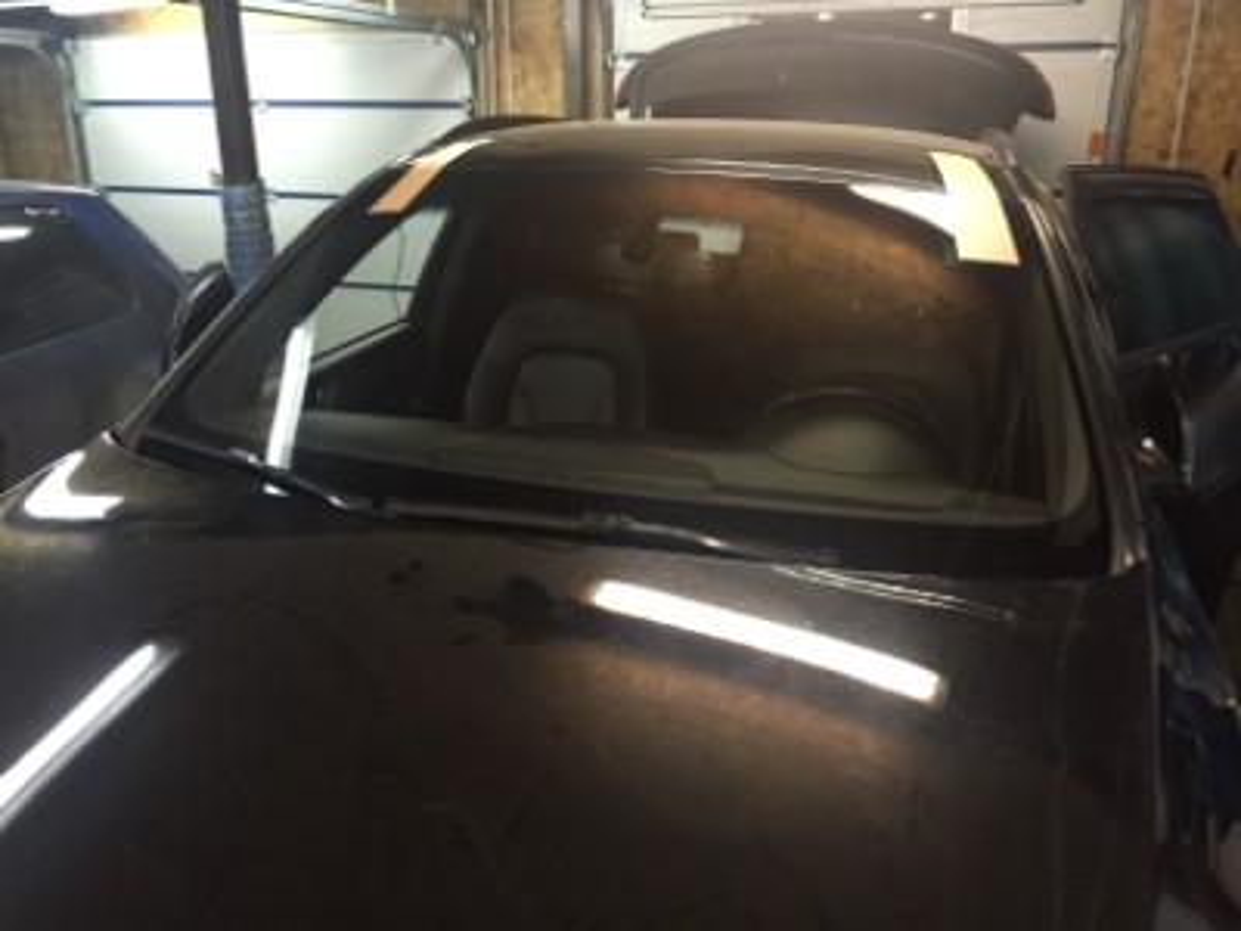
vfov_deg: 48.2
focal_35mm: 29
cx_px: 620
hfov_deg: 61.7
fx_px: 1040
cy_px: 466
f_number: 2.2
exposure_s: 1/25
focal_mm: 4.15
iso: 250
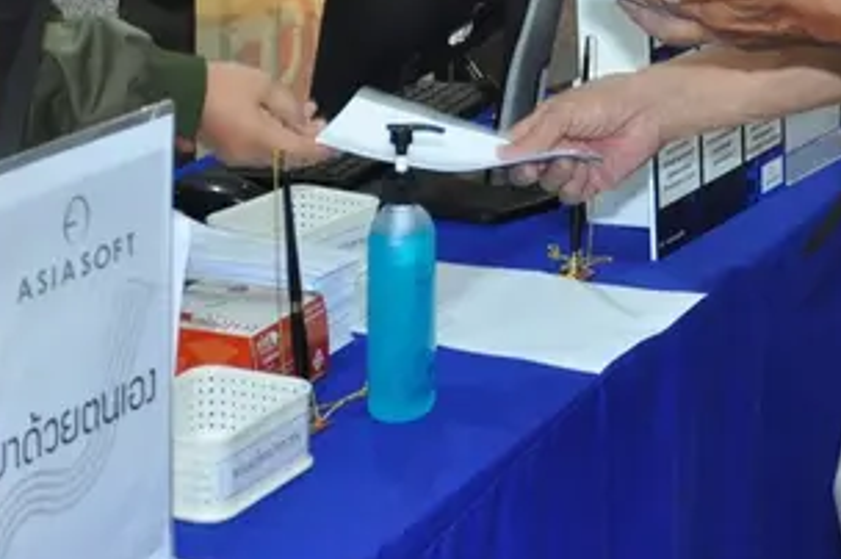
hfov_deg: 16.7
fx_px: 2870
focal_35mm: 123
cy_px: -133
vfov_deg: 10.9
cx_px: 420
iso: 1600
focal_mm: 32
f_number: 4.2
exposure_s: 1/60
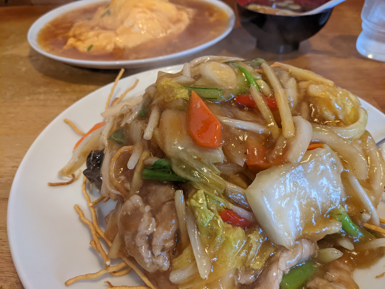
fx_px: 300
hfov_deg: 65.3
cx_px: 192
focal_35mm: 27
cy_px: 144
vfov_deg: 51.4
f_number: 1.73
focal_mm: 4.38
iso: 289
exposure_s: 1/33.3
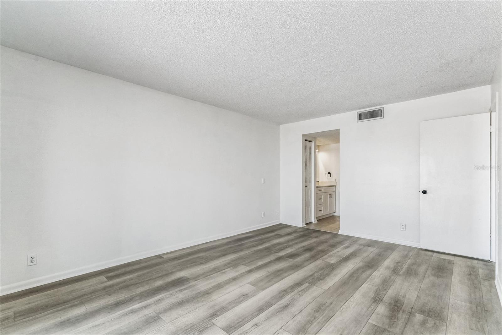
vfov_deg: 73.7
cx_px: 251
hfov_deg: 96.7
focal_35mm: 16
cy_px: 168
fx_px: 223
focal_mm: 16
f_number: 8
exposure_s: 1/250
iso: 1600
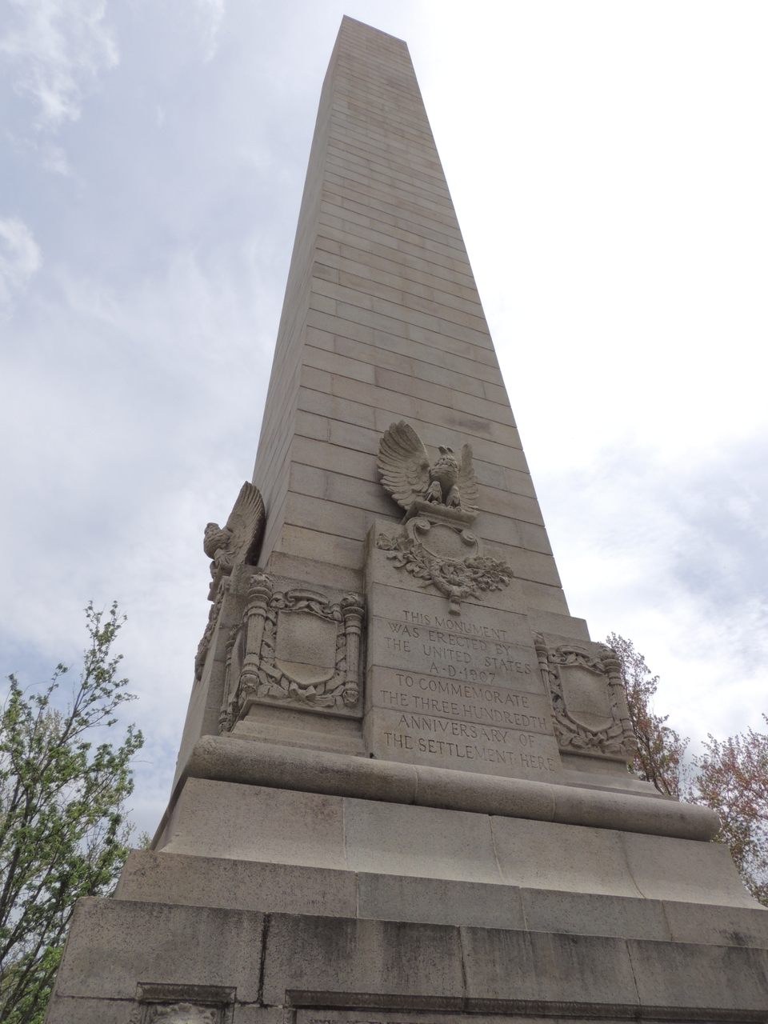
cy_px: 512
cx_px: 384
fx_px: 710
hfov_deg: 56.8
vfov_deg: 71.6
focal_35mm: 24
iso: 100
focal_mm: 4.3
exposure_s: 1/1600
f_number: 3.7
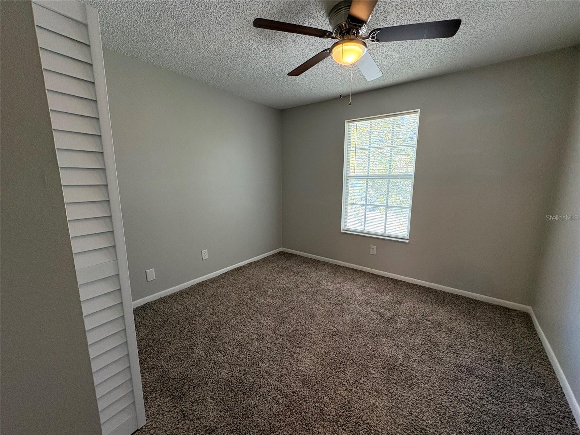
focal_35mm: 14
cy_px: 218
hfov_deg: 102.1
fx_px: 235
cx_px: 290
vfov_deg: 85.7
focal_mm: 2.22
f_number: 2.2
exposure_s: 1/60
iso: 250
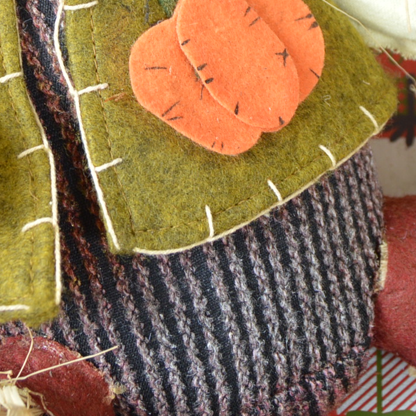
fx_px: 1604
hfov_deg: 14.8
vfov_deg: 14.4
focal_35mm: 118
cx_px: 164
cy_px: -54
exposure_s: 1/200
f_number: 3.5
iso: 200
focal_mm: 22
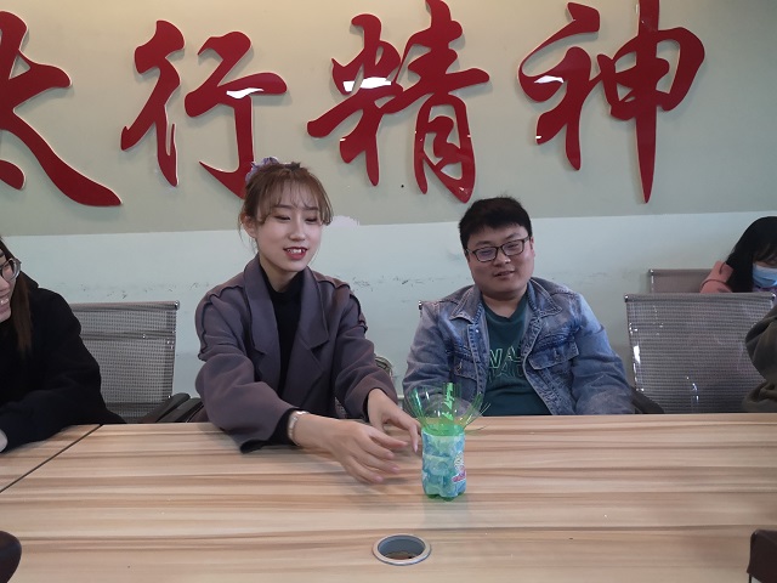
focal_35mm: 27
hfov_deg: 65.3
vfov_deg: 51.4
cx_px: 388
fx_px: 606
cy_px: 292
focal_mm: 3.95
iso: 640
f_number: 1.8
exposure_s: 1/100
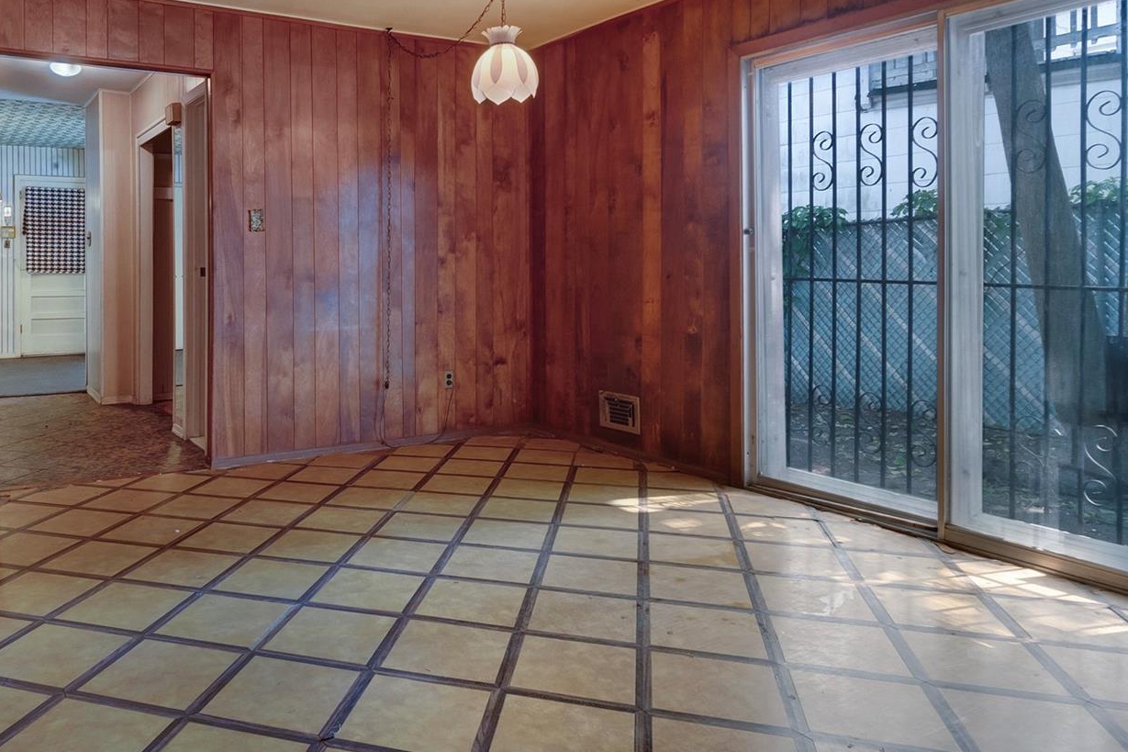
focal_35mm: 25
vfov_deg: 50.5
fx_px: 783
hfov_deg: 70.1
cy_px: 262
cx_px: 408
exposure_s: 1/15
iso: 800
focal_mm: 10
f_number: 9
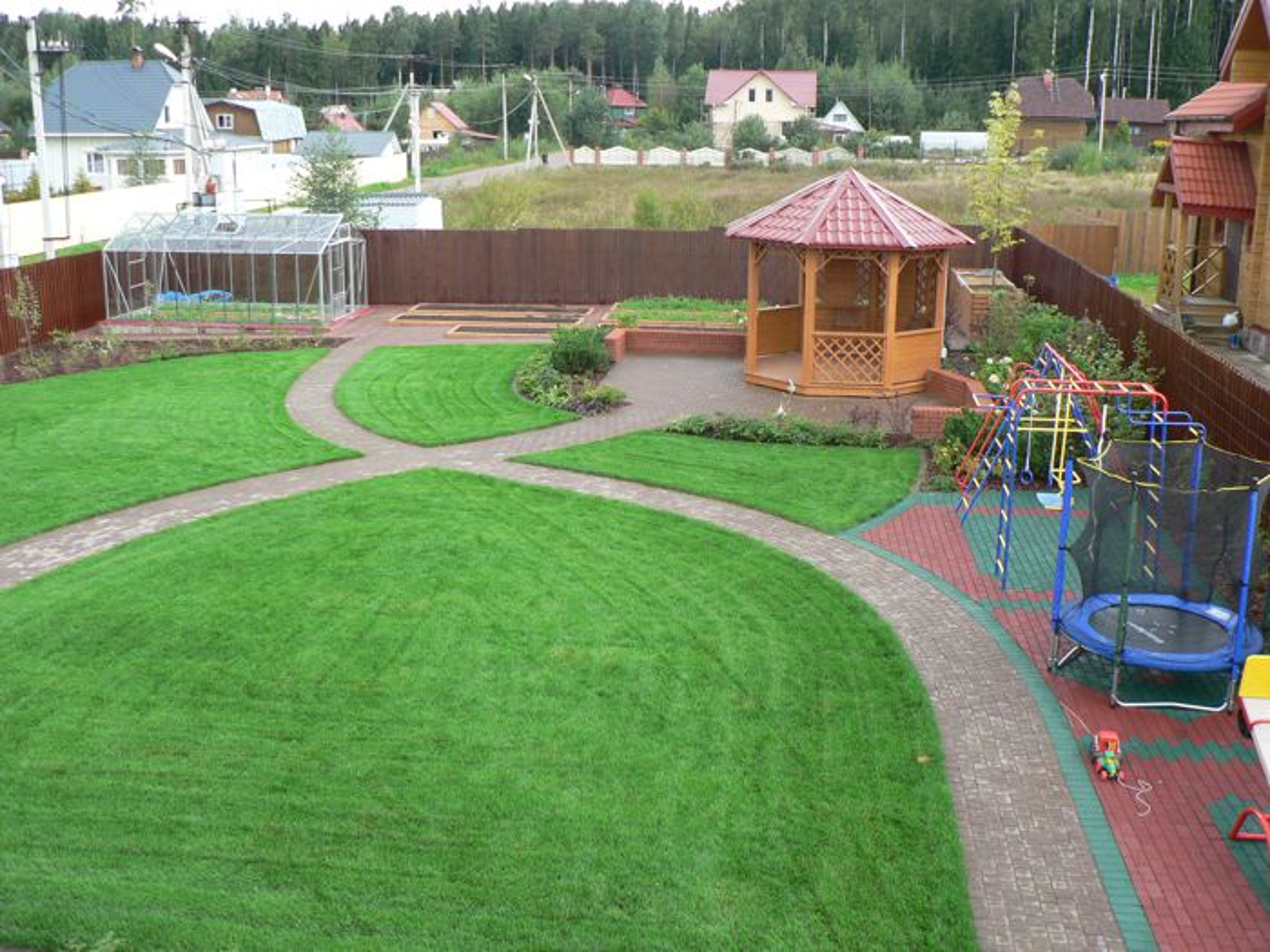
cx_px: 635
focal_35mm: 36
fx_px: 1321
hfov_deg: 51.4
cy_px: 476
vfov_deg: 39.7
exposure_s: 1/80
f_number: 2.8
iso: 80
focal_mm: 6
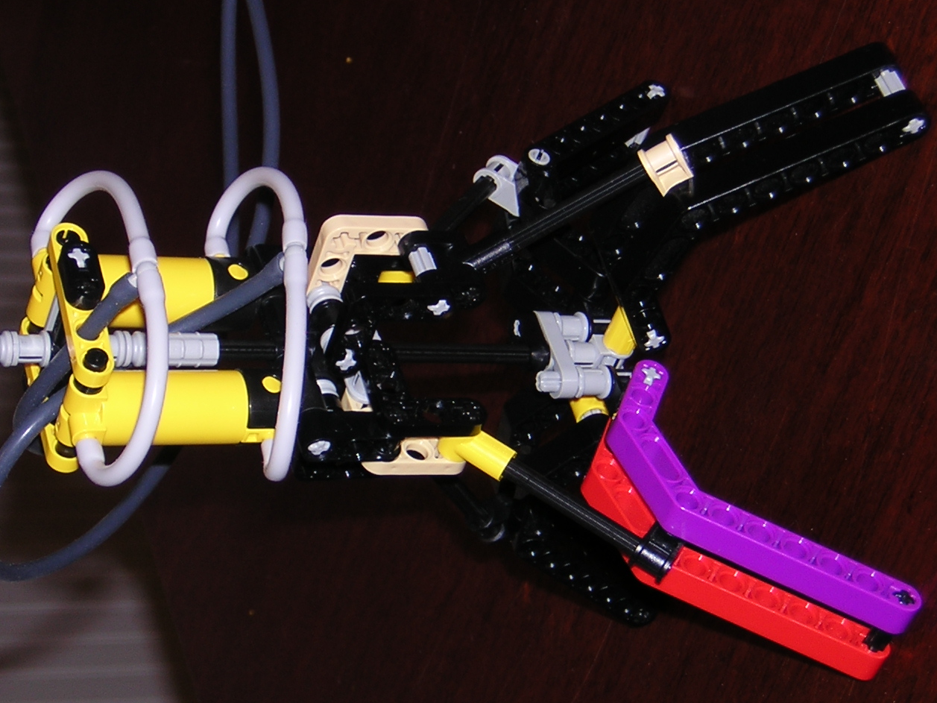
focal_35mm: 98
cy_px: 339
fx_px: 2653
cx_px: 358
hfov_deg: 20.0
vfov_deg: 15.1
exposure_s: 1/60.1
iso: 100
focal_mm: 10.1
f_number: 3.9
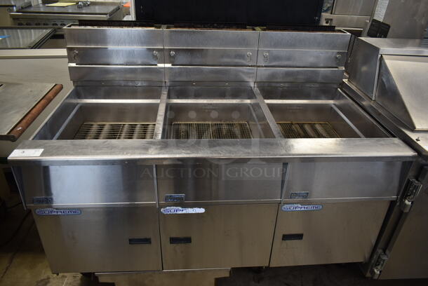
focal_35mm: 27
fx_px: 321
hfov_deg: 67.3
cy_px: 143
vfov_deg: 48.0
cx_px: 214
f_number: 3.5
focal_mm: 18
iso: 360
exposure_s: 1/30
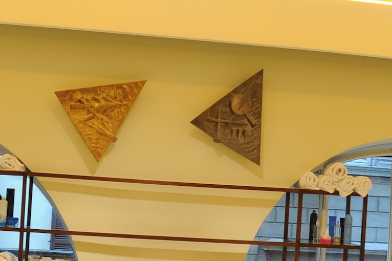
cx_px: 182
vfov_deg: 21.7
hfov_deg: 32.4
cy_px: 188
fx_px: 675
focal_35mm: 62
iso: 500
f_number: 6.3
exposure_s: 1/13
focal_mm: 19
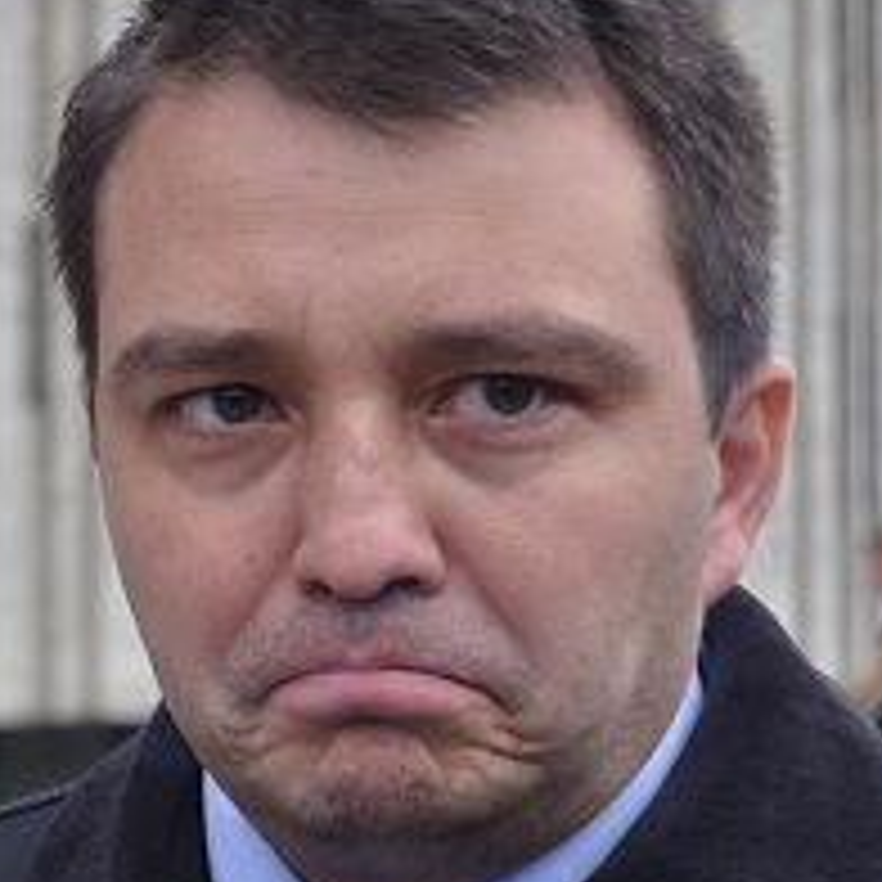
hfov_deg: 9.7
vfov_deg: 9.8
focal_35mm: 179
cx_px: -9
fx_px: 5162
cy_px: 468
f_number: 6.3
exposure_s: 1/200
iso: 200
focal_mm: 55
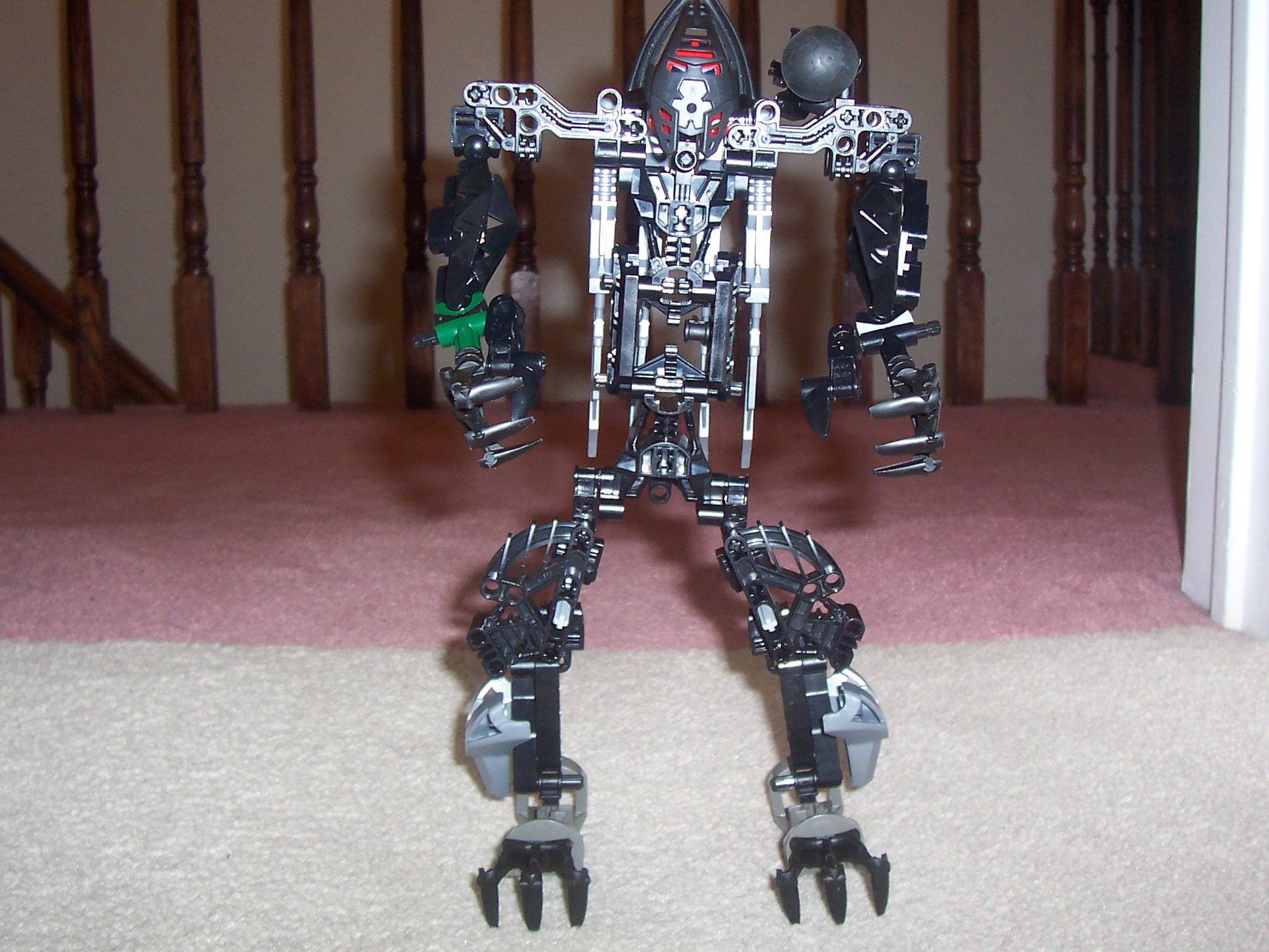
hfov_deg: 46.8
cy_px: 456
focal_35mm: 40
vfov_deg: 36.0
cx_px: 679
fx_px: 1466
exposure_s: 1/60
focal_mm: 5.6
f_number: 2.8
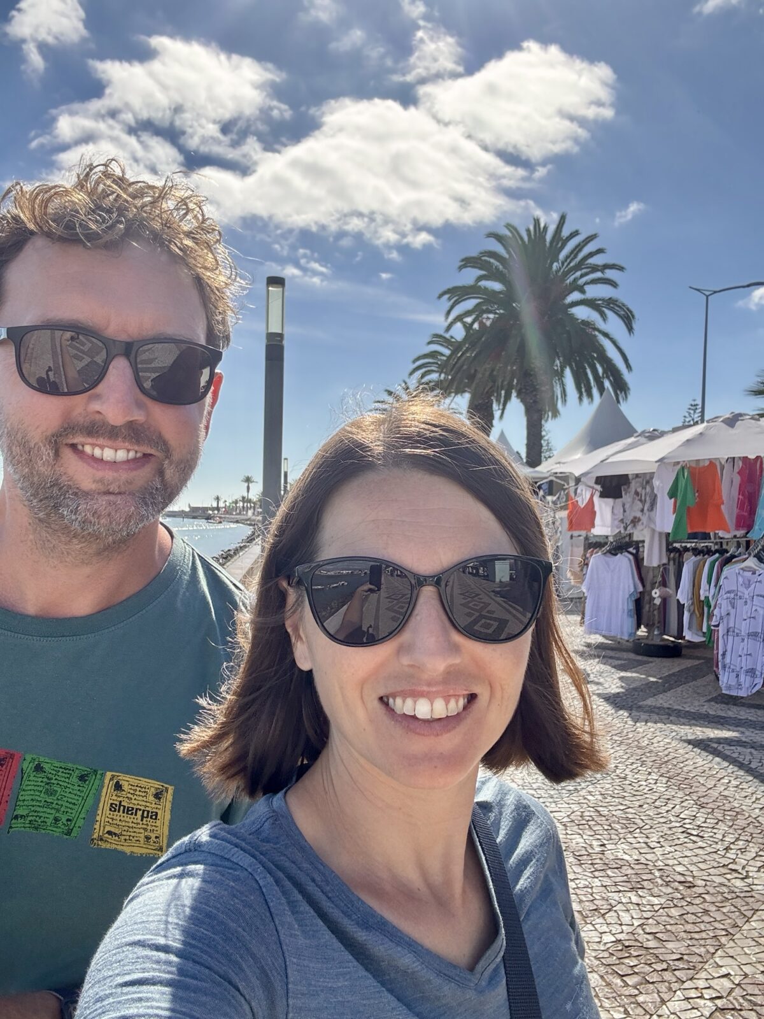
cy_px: 510
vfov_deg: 60.0
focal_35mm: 30
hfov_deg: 46.8
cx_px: 382
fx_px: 883
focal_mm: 2.69
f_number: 1.9
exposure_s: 1/750
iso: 25
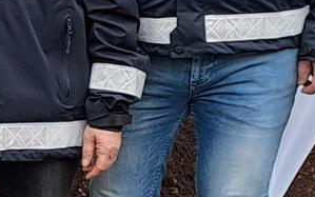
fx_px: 1460
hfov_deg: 11.7
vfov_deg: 7.7
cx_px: -177
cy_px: 37
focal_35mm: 170
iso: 40
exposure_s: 1/100
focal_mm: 4.65
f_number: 1.8
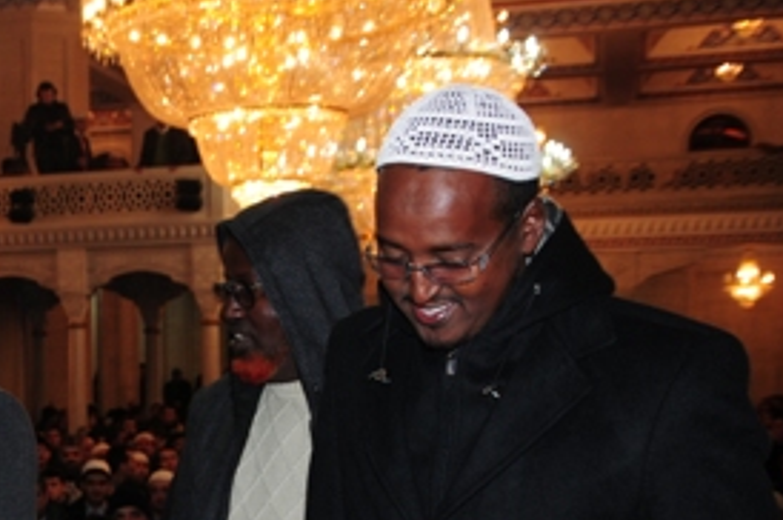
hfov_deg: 23.4
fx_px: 1825
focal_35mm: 84
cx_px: 29
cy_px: 541
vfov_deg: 15.9
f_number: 3.8
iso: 250
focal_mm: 24
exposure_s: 1/60
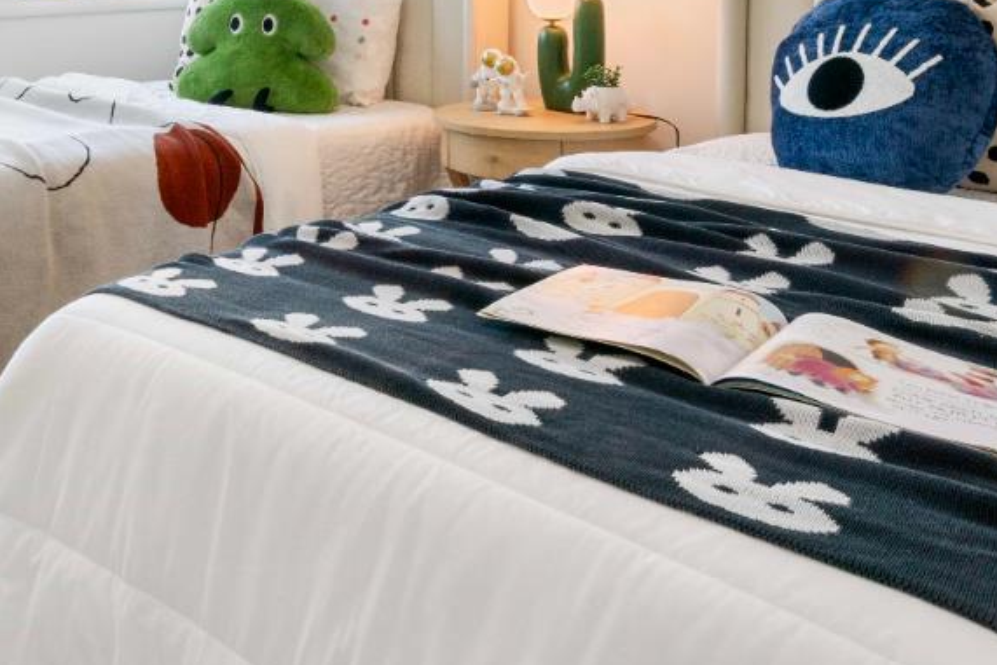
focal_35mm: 42
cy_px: -44
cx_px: 204
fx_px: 1163
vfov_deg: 29.2
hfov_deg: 44.2
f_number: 16
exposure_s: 1/13
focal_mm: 16
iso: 400
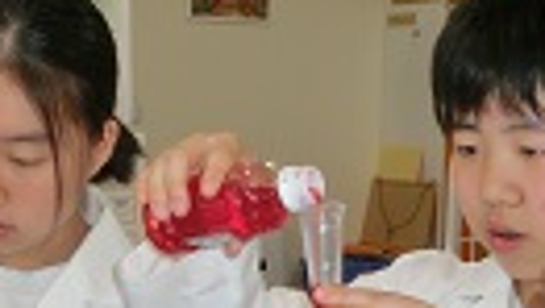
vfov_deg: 11.9
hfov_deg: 21.3
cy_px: 343
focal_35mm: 100
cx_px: 362
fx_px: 1447
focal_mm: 4.24
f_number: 3
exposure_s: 1/125
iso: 80
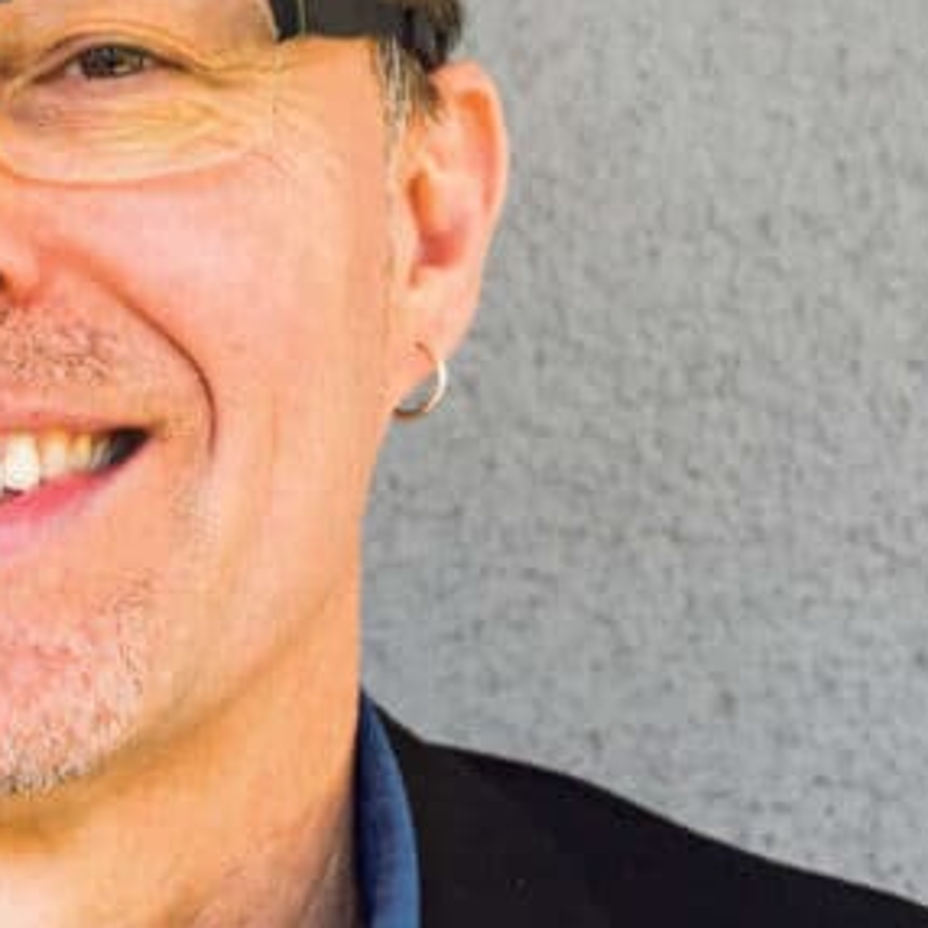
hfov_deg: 8.1
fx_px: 6491
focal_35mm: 214
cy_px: 308
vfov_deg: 8.2
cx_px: -117
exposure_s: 1/250
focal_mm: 40
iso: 500
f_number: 4.5
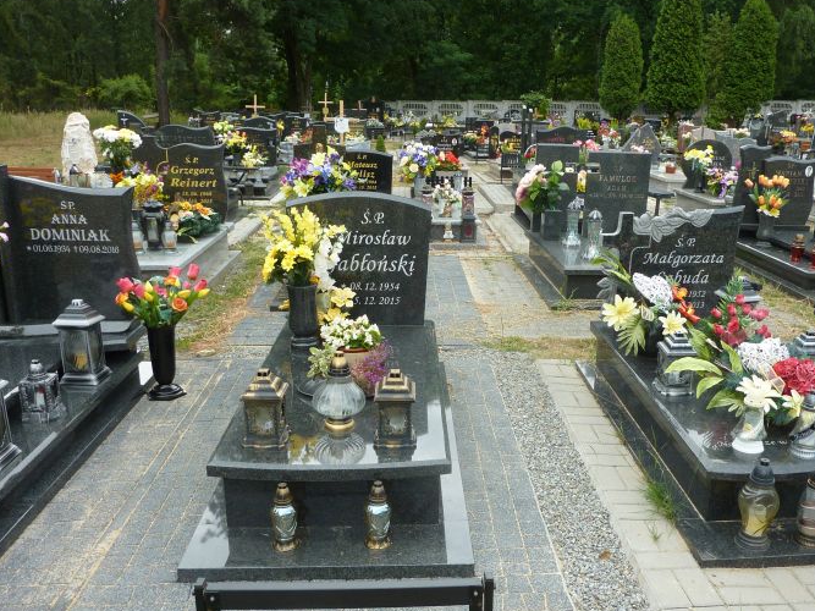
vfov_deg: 46.7
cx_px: 462
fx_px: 706
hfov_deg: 59.8
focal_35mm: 30
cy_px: 348
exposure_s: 1/125
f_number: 4
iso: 80
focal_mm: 4.1
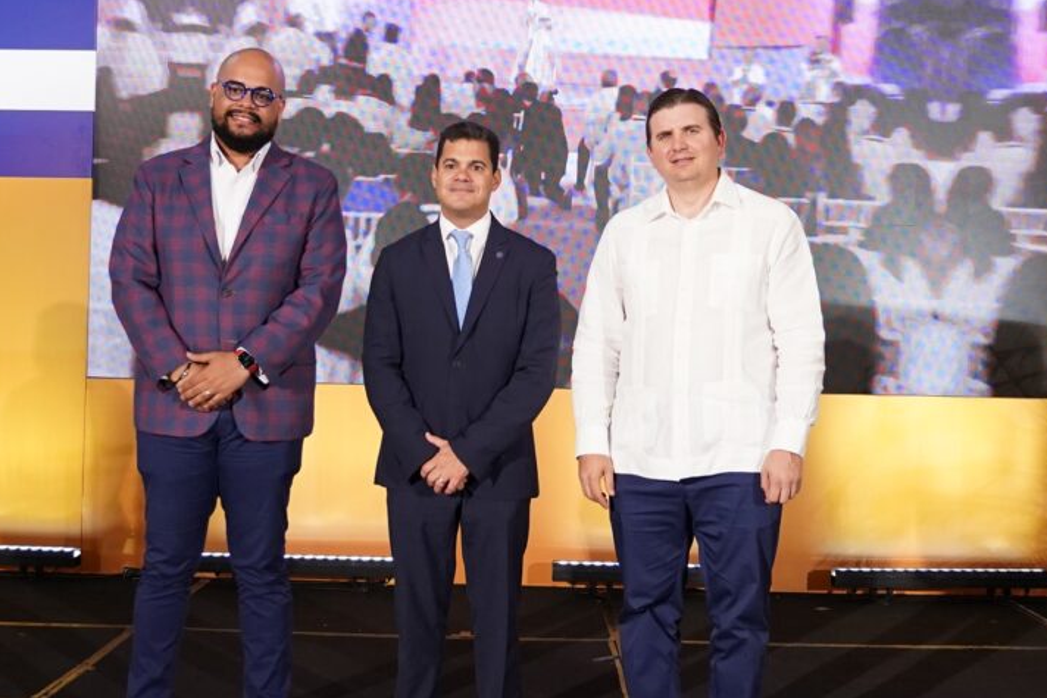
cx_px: 494
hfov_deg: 42.7
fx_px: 1338
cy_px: 356
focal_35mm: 46
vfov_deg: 29.3
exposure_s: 1/125
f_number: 2.8
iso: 2000
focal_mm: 19
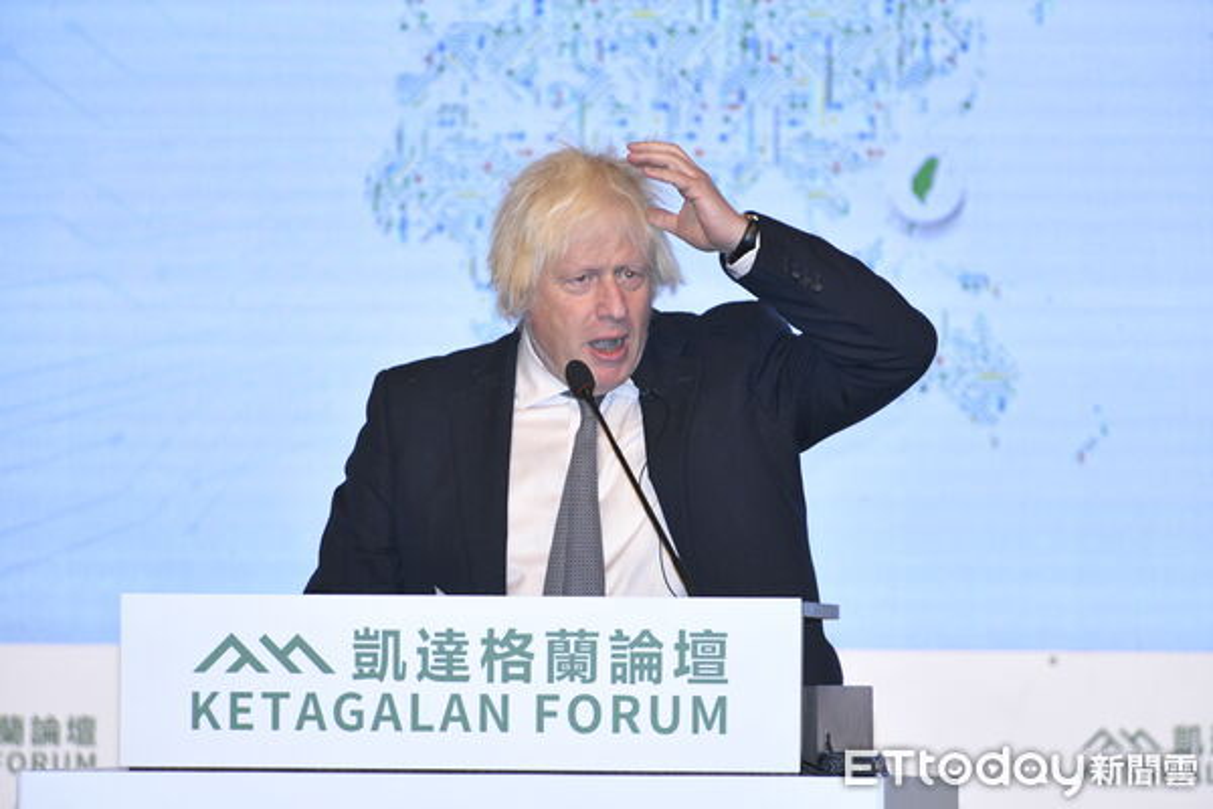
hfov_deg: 5.2
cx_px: 606
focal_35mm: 400
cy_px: 404
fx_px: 13477
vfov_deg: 3.4
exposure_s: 1/250
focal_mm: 400
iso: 4000
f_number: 5.6
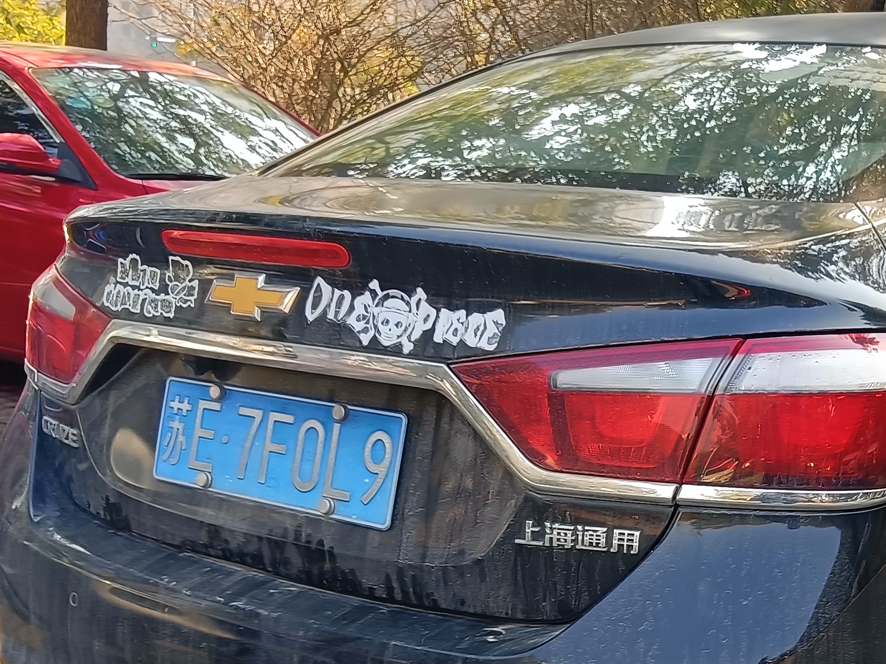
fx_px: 1485
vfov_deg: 24.8
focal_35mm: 58
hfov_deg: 32.5
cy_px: 545
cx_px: 673
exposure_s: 1/102
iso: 100
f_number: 1.9
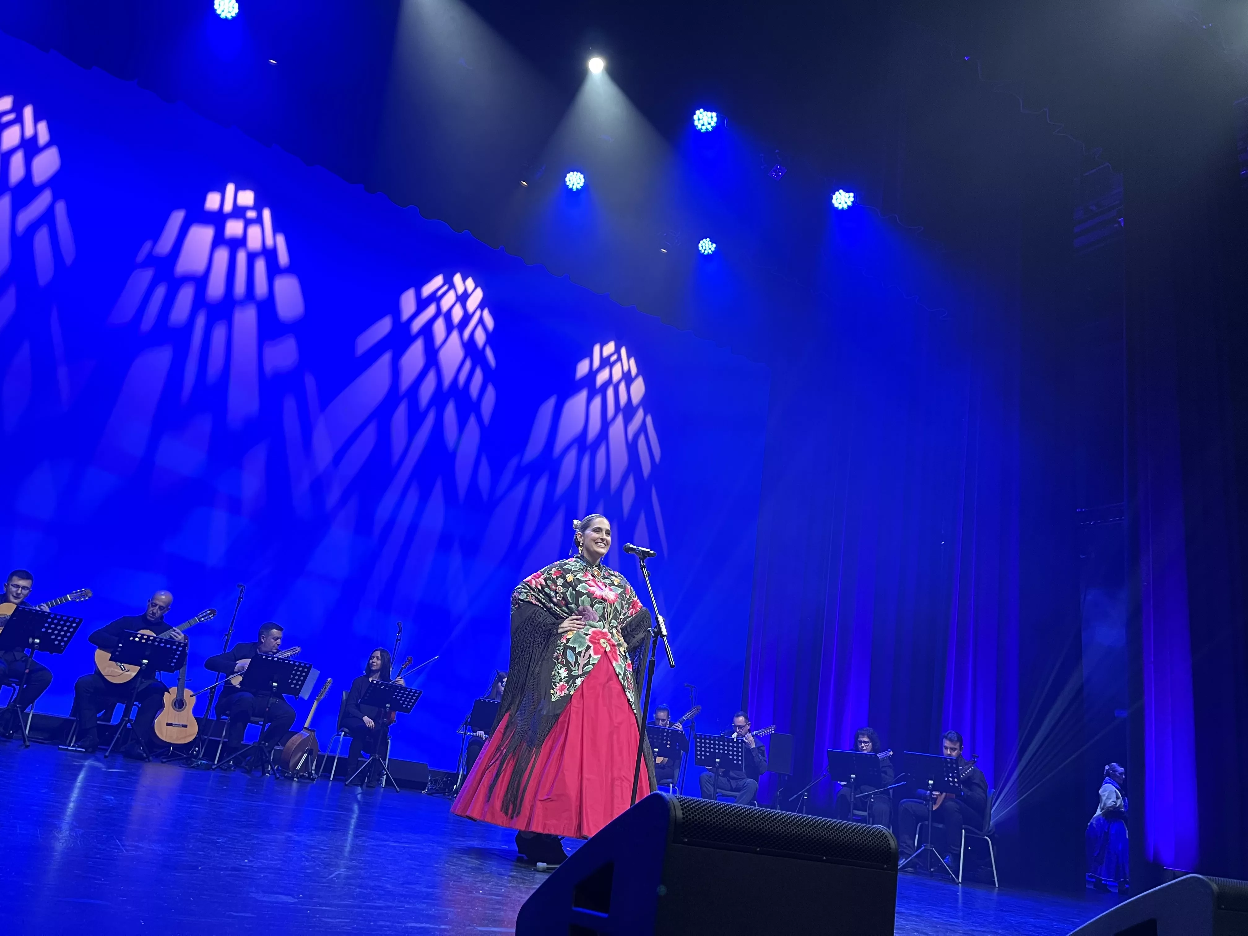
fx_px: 937
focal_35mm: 26
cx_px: 624
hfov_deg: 67.3
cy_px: 468
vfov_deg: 53.1
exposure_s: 1/54
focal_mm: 5.1
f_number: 1.6
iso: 250
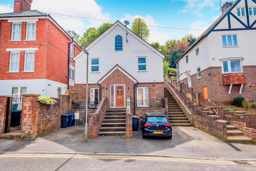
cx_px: 128
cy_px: 86
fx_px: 142
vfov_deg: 62.0
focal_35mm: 20
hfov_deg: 83.9
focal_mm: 20
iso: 125
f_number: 10
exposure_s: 1/200
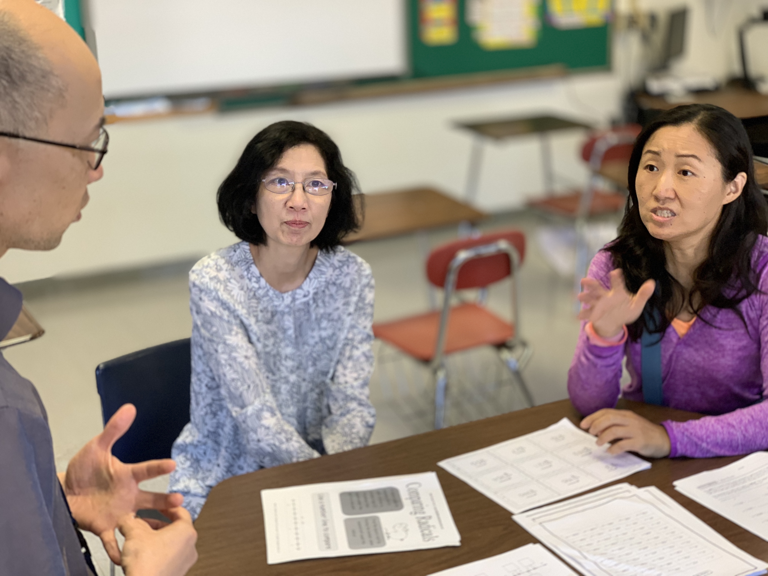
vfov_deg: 28.0
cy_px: 288
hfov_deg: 36.8
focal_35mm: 52
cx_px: 384
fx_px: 1154
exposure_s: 1/60
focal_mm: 6
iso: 160
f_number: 2.4
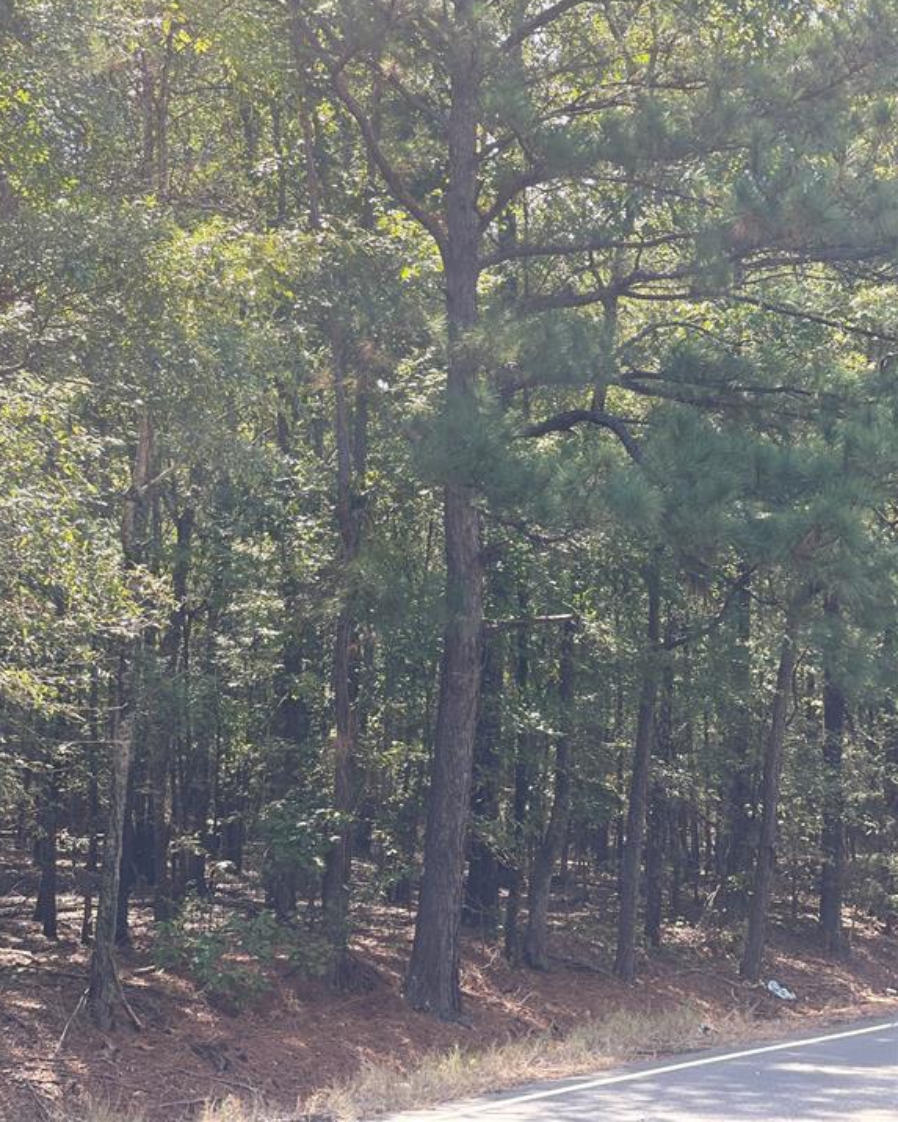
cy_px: 522
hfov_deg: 22.8
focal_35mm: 67
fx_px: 2225
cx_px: 448
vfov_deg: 28.3
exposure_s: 1/121
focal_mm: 7.5
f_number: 2.2
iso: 25
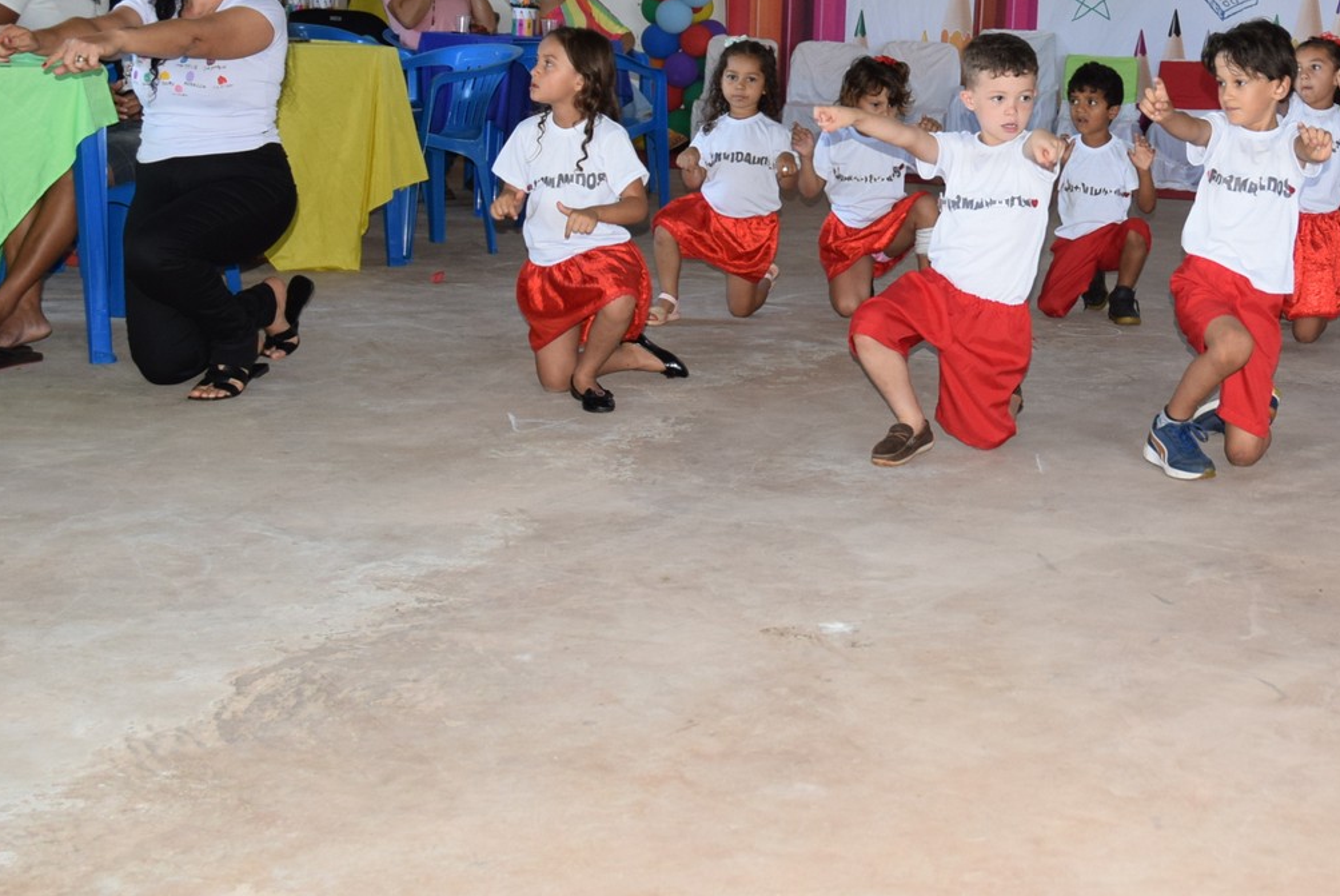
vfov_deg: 22.6
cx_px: 1099
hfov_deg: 32.8
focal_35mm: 59
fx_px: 2198
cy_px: 118
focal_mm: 22
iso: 800
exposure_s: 1/100
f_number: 5
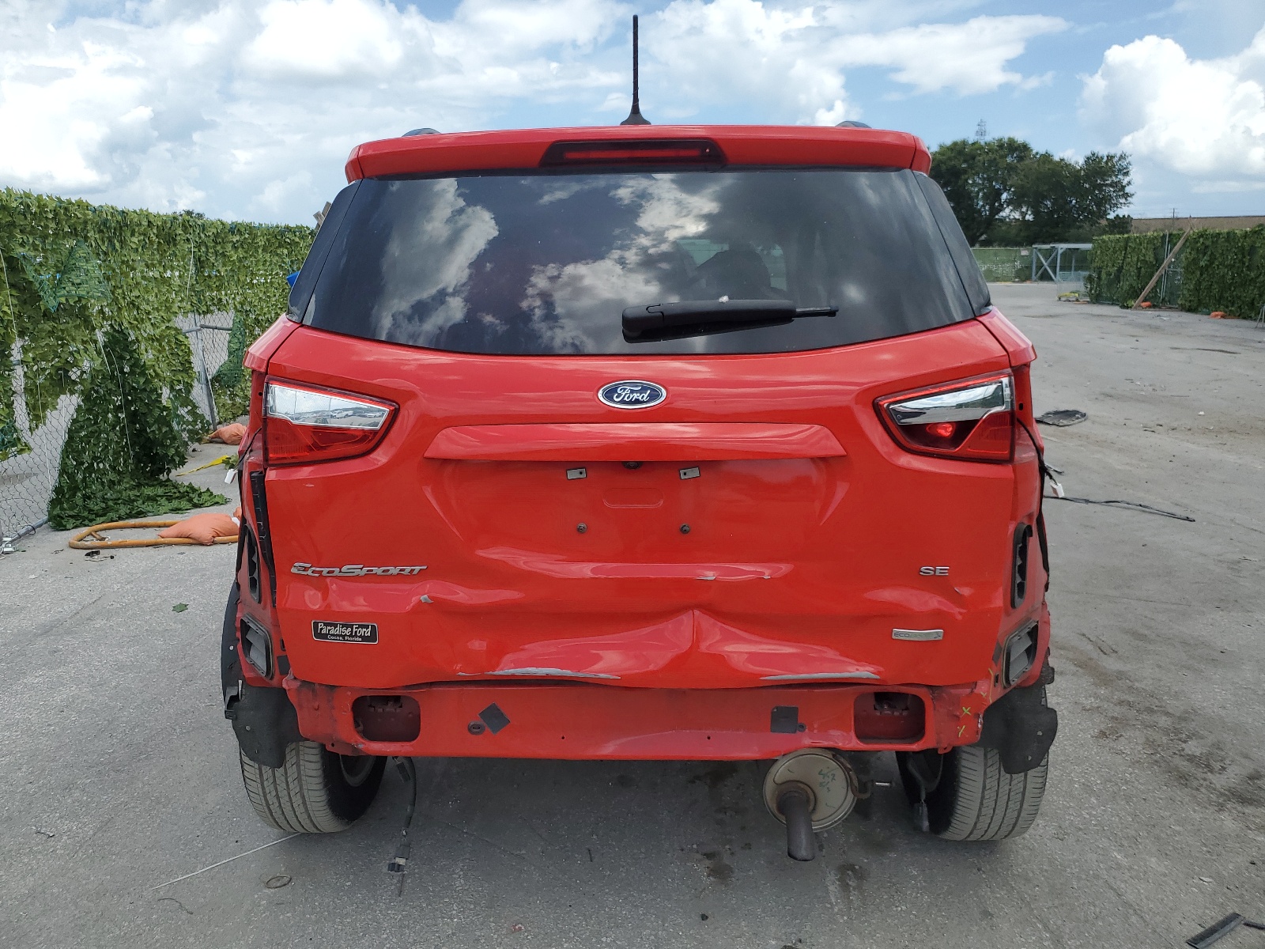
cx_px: 632
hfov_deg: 67.3
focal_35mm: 26
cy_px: 474
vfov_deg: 53.1
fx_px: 950
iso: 50
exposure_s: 1/2500
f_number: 1.5
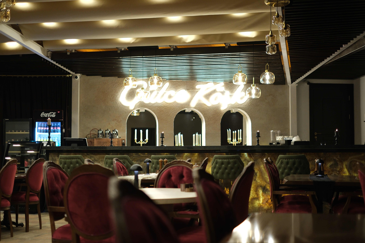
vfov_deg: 25.5
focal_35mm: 53
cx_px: 182
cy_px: 122
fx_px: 537
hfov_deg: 37.5
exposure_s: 1/105
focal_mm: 35
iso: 1000
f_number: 1.8
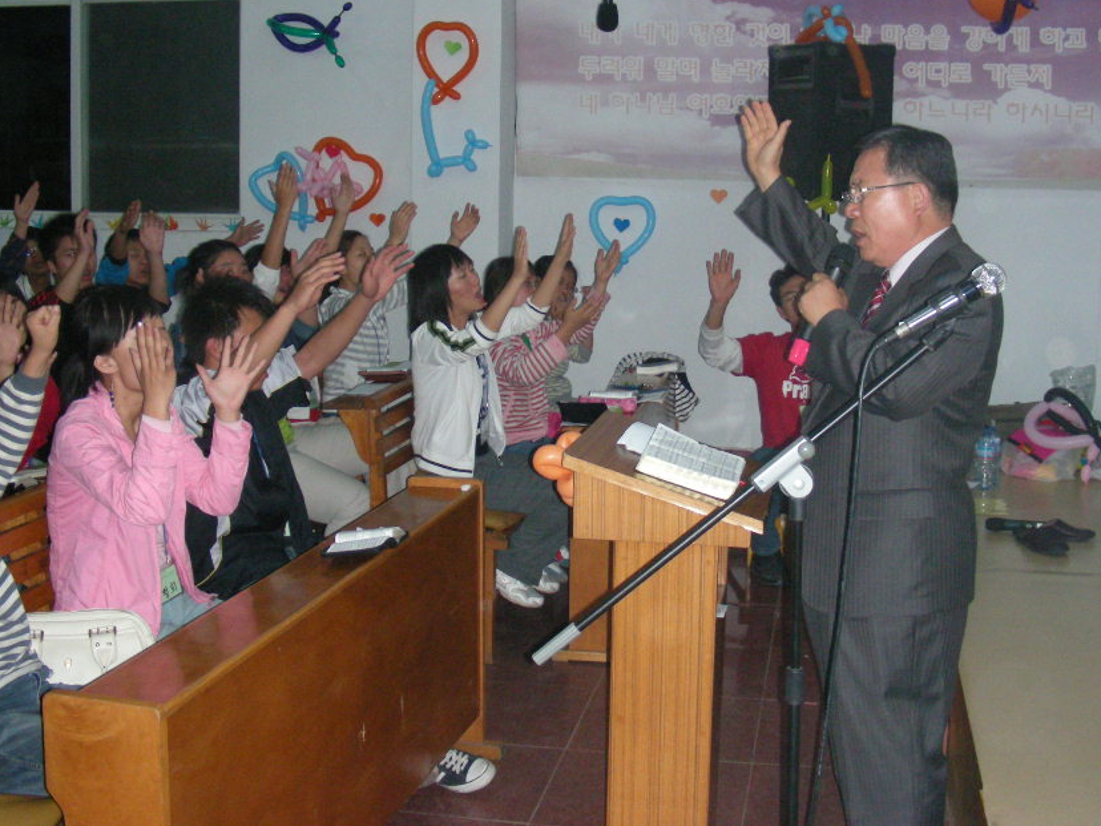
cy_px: 334
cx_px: 589
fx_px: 1495
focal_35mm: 47
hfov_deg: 40.4
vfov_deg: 30.8
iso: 280
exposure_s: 1/60
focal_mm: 6.3
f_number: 3.5
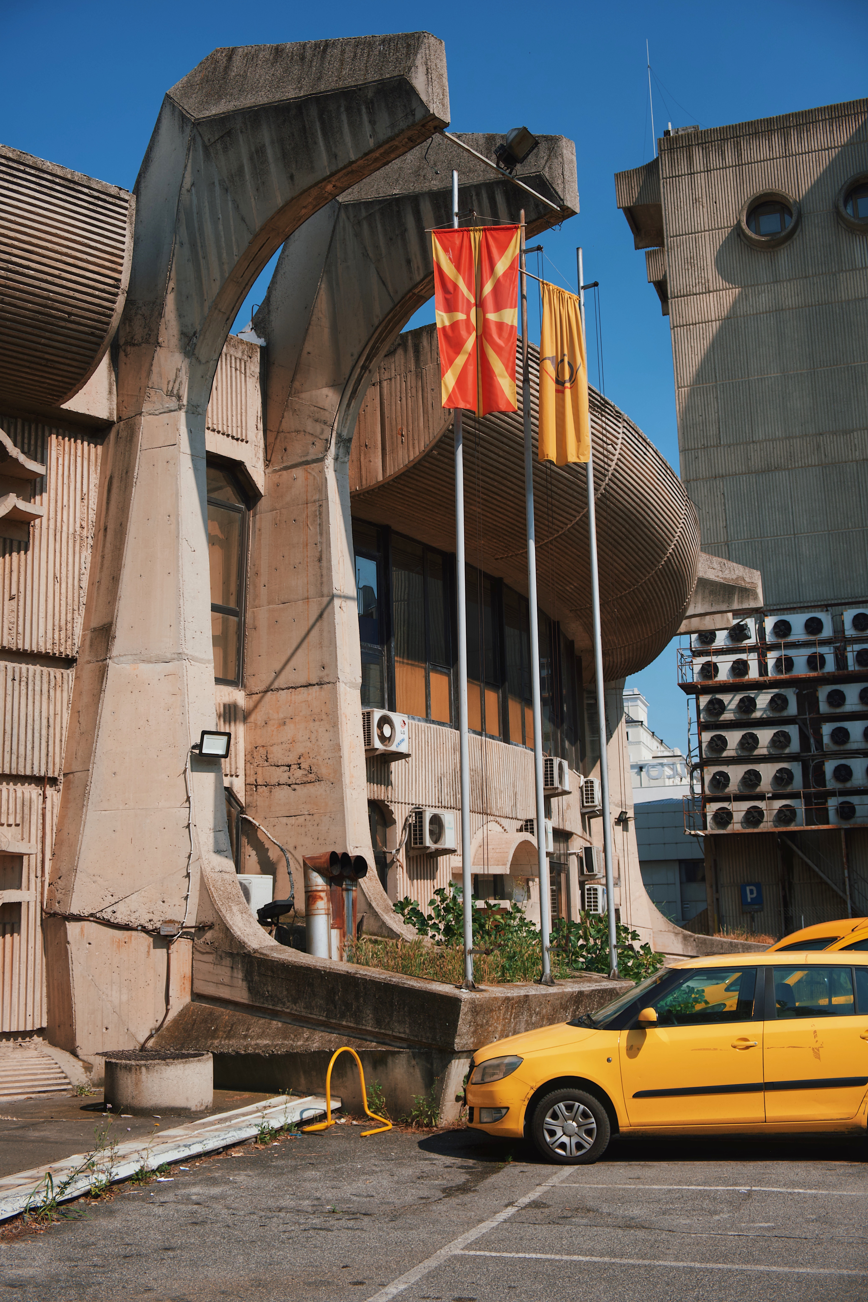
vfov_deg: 50.7
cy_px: 651
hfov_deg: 35.1
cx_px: 434
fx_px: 1374
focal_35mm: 38
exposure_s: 1/3200
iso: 160
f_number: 3.6
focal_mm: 25.4
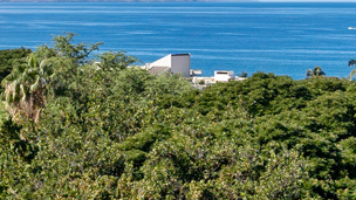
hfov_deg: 11.1
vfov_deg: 6.5
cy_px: -13
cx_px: -212
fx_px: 1746
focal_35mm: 185
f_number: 5.6
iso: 100
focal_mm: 28
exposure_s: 1/640
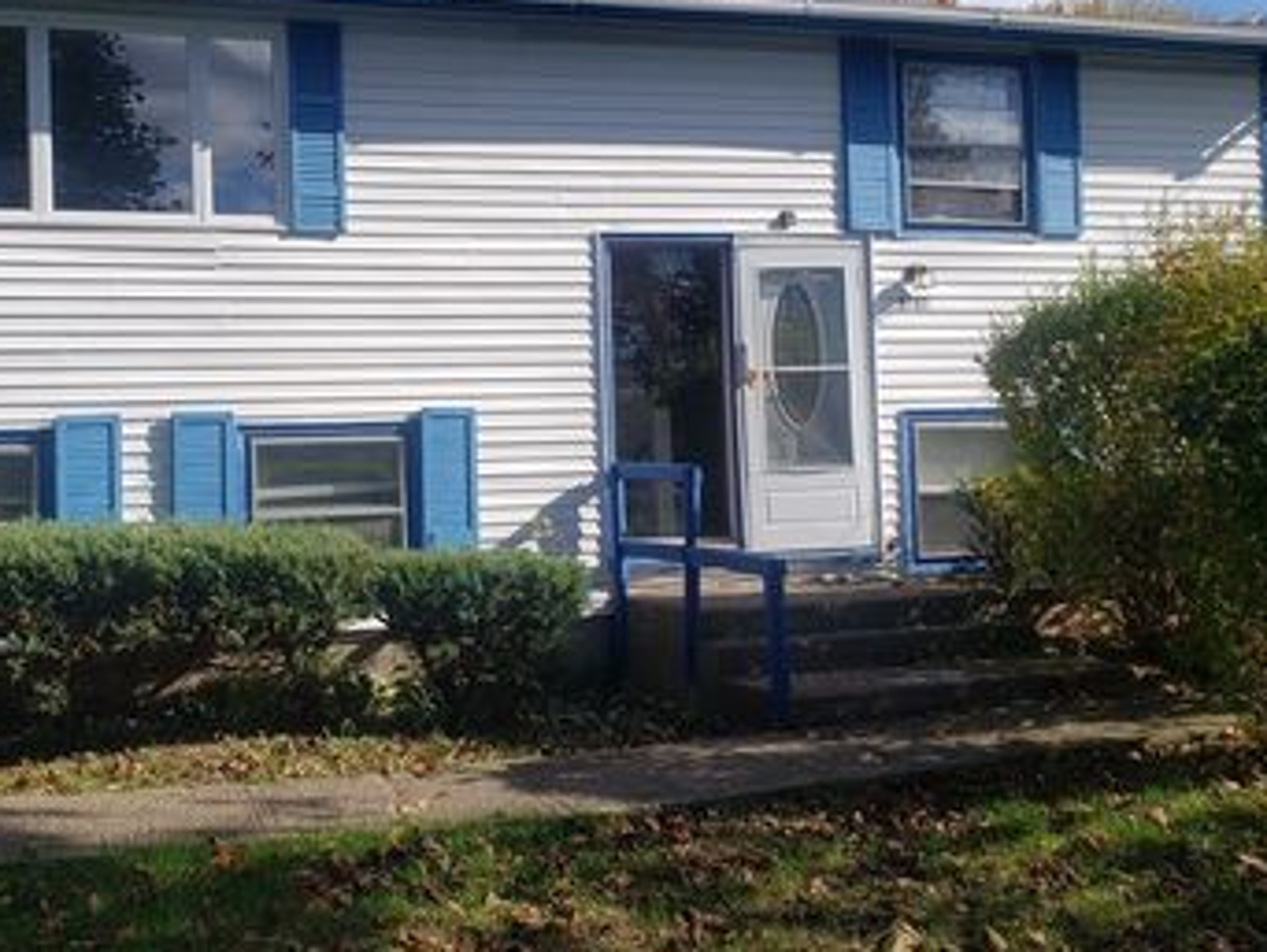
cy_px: 402
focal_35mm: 38
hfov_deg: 48.2
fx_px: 1392
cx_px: 430
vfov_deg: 37.7
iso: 50
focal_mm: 4.3
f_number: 2.4
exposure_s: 1/1493
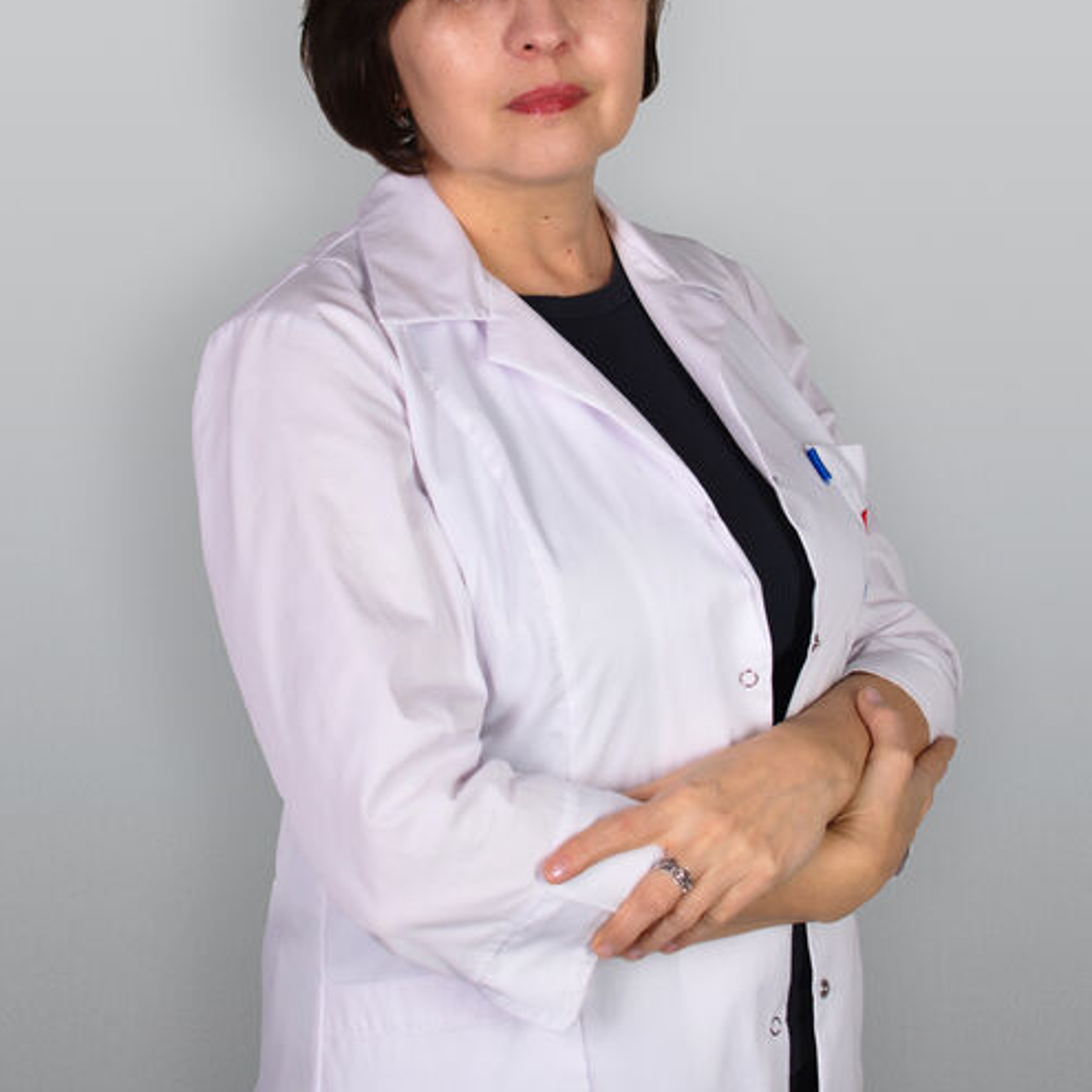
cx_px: 549
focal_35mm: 67
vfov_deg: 25.6
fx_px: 2391
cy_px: 388
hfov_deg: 25.7
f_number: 2.8
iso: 160
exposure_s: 1/200
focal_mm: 35
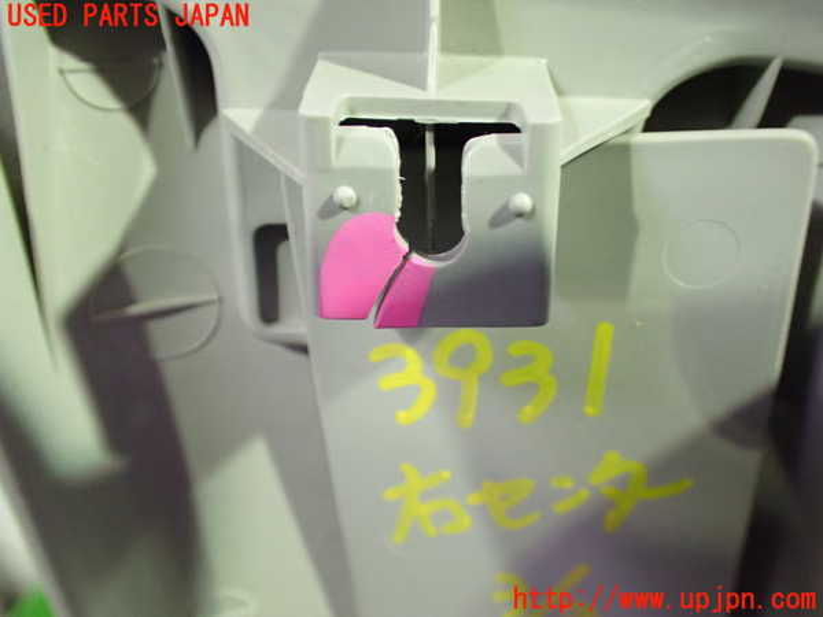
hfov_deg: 60.0
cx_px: 412
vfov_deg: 46.8
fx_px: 713
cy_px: 308
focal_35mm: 30
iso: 800
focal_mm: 5.4
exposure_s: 1/30
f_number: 2.3
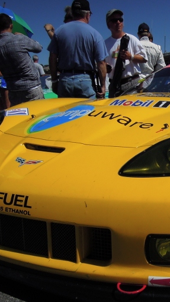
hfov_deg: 27.6
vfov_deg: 49.4
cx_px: 163
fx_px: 328
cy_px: 152
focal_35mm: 41
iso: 160
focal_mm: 4.3
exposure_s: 1/1600
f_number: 6.3
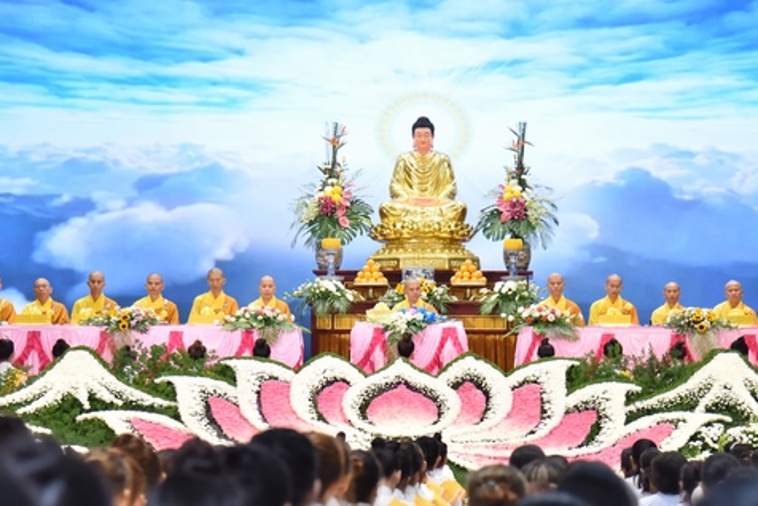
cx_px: 414
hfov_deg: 17.6
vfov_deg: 11.8
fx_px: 2444
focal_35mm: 116
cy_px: 302
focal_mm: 85
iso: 1250
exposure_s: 1/100
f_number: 4
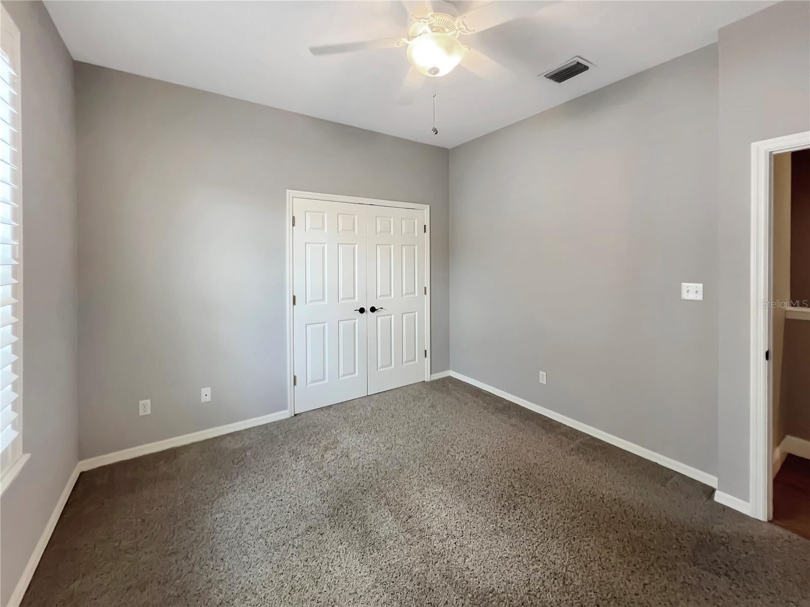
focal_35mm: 13
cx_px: 405
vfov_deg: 89.9
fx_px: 304
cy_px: 304
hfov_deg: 106.2
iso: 160
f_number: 1.8
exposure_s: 1/60
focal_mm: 1.57
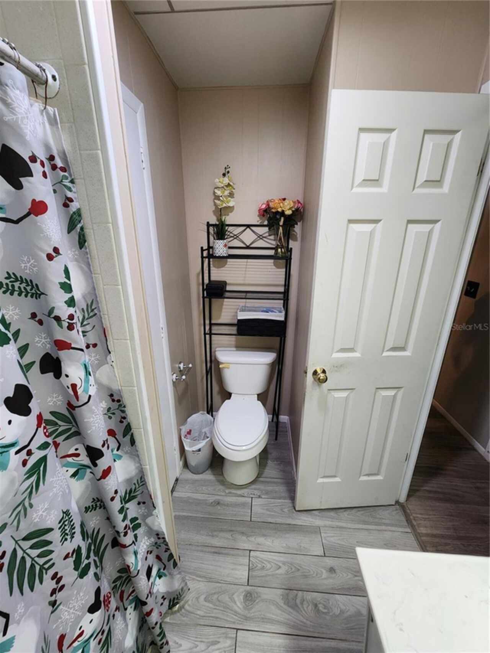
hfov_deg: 89.9
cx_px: 245
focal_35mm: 13
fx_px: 245
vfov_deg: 106.2
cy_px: 326
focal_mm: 2.2
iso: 250
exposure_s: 1/60
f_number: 2.2
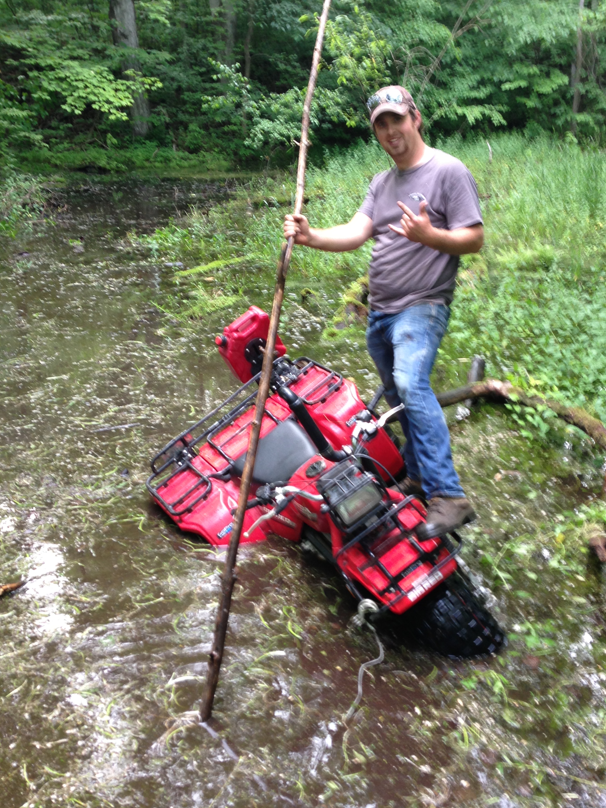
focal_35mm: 39
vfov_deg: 47.9
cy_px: 405
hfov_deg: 36.7
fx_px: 910
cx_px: 353
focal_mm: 4.13
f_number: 2.4
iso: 64
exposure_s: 1/20
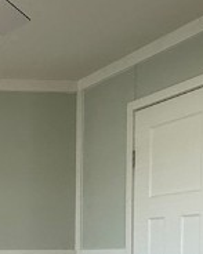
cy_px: 275
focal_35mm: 76
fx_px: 571
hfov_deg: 16.4
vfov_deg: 23.6
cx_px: -177
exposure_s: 1/120
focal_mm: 2.22
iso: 160
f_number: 2.2
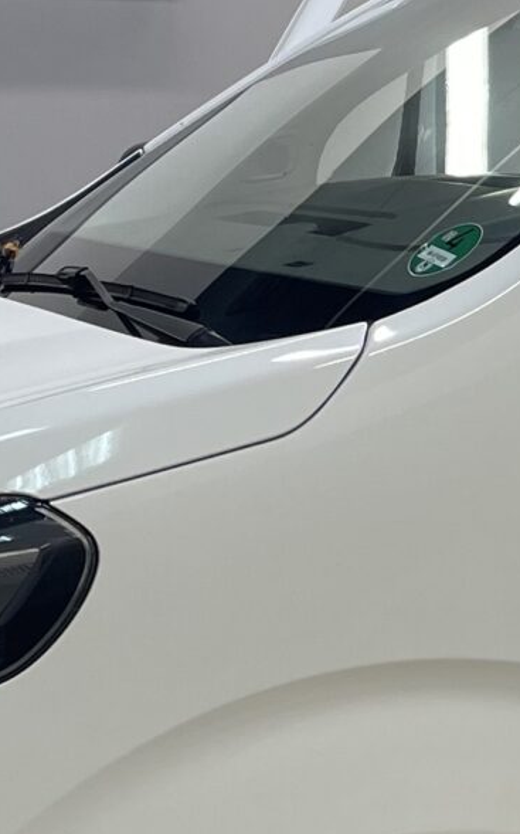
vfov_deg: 17.4
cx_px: 1016
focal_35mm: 120
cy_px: 430
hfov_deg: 10.1
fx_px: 2724
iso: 40
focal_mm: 4.2
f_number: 1.6
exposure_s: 1/100
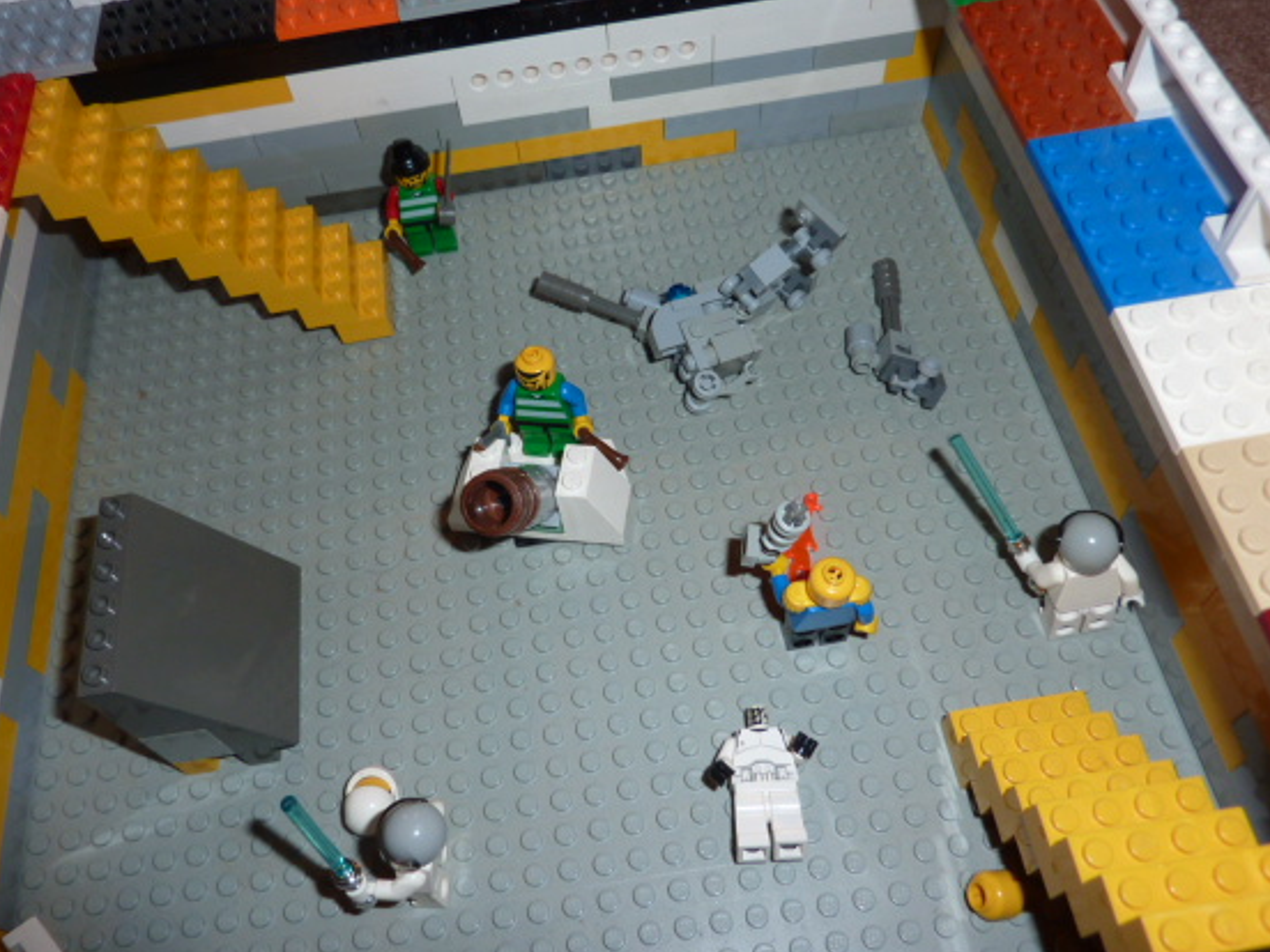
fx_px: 1064
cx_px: 580
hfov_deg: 61.6
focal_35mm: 29
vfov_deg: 48.2
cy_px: 442
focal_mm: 4.1
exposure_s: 1/30
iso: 100
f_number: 3.3
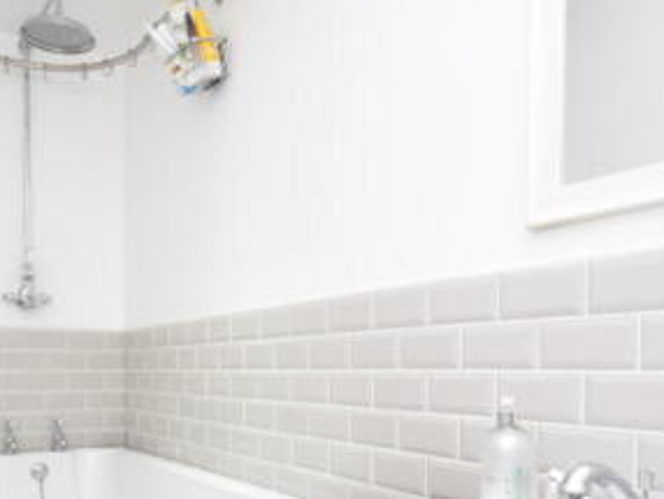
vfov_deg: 41.8
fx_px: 634
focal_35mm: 33
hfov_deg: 54.9
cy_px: 370
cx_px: 268
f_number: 4
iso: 1000
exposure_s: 1/125
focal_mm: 10
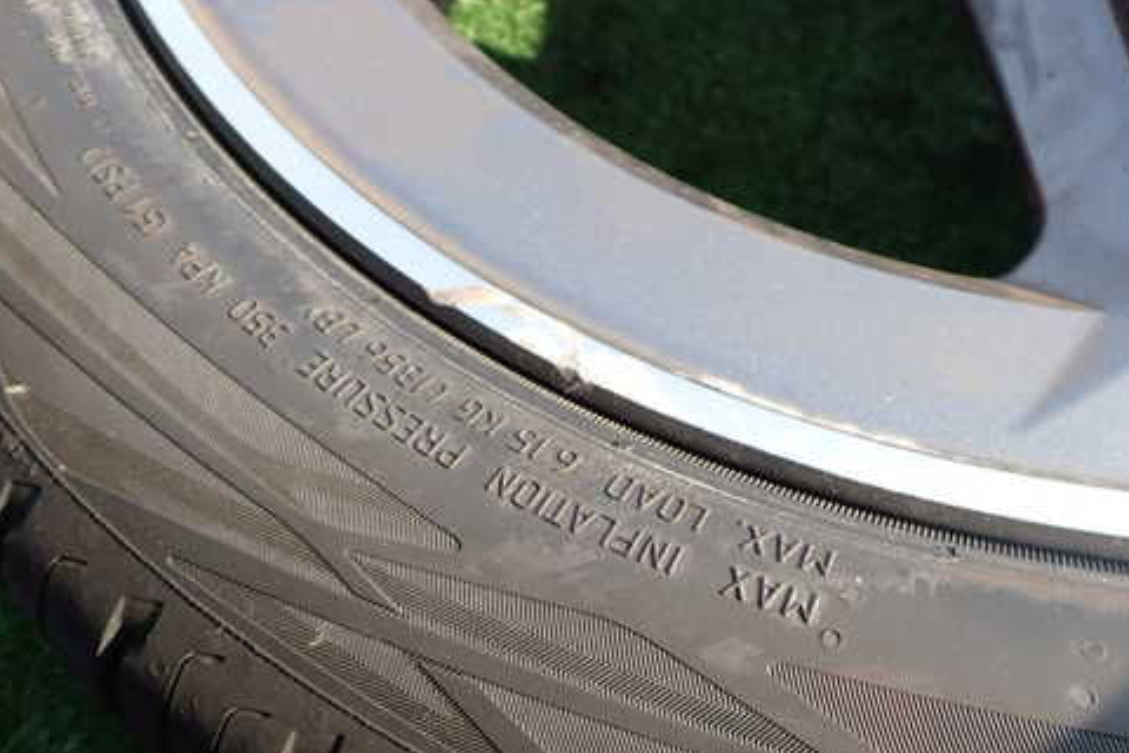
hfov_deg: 49.3
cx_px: 661
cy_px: 395
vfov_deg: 34.2
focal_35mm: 39
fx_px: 1223
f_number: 3.2
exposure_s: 1/250
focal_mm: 5.4
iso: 125
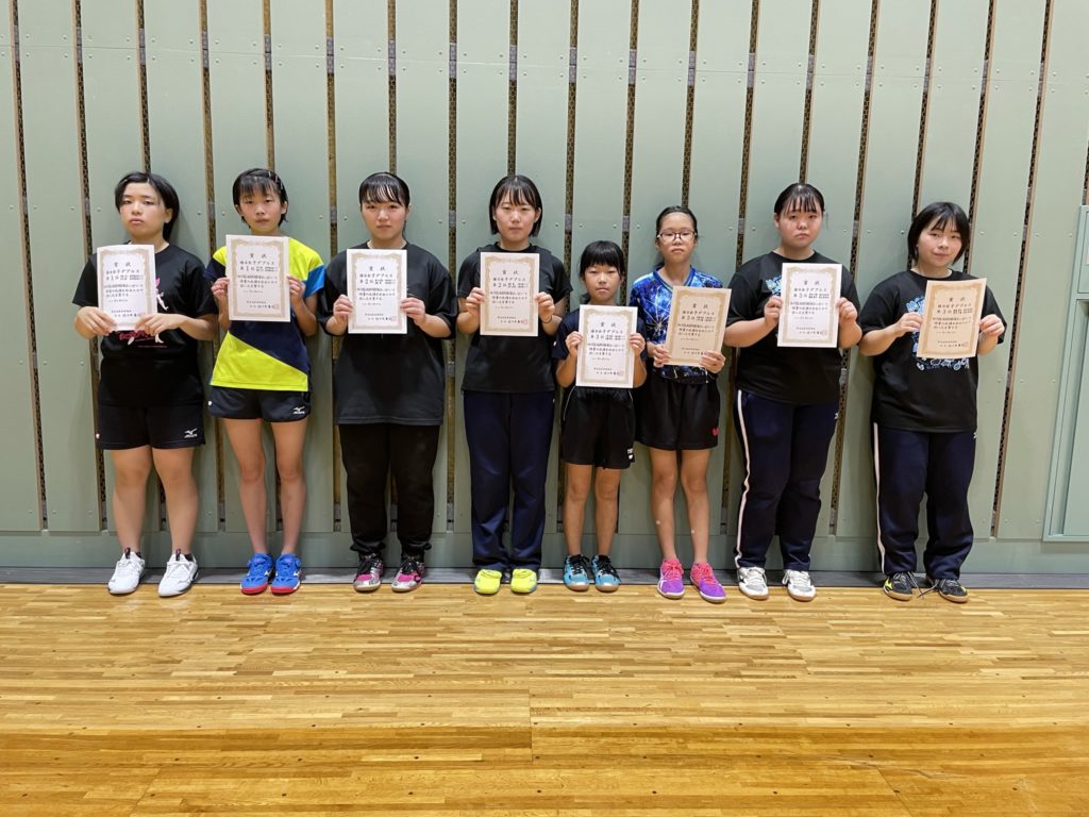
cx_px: 544
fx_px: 818
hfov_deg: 67.3
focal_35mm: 26
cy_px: 408
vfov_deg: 53.1
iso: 100
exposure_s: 1/50
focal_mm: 4.2
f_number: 1.6
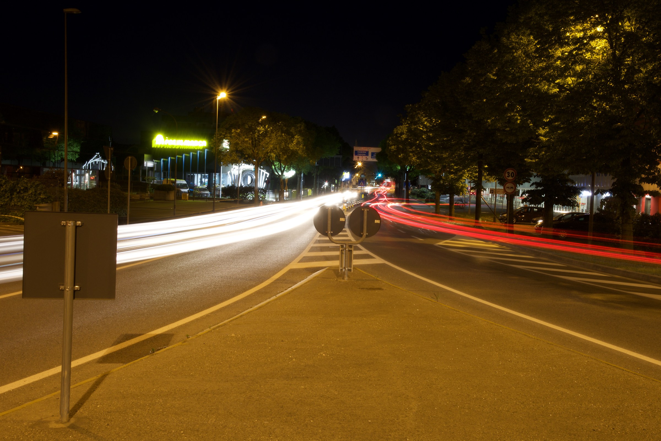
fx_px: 744
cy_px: 220
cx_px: 330
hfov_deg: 47.9
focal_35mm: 40
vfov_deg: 33.0
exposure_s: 30
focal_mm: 27
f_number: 20
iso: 160
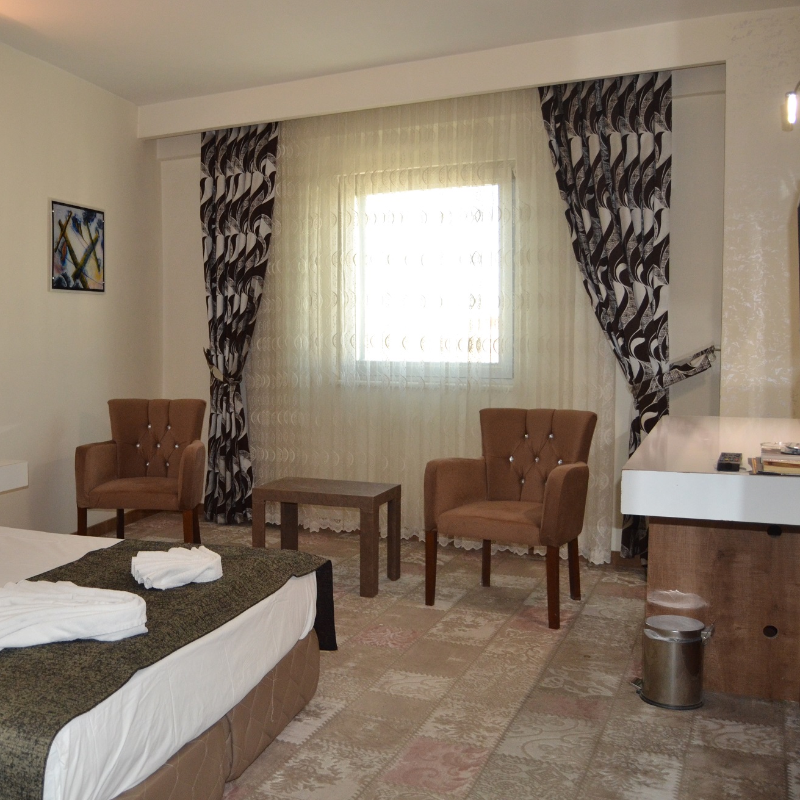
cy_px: 403
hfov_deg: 45.7
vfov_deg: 47.2
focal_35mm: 35
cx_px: 209
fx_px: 915
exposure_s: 1/60
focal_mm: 18
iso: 1100
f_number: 3.5
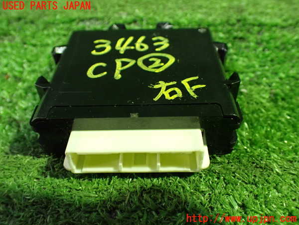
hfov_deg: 56.8
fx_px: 276
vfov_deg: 44.2
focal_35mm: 32
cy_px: 112
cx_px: 150
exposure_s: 1/30
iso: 1000
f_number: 2.4
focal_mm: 5.79
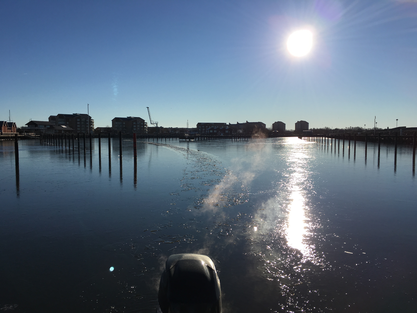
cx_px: 208
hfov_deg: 61.7
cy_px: 156
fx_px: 349
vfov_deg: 48.2
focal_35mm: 29
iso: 25
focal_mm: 4.15
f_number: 2.2
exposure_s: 1/4049
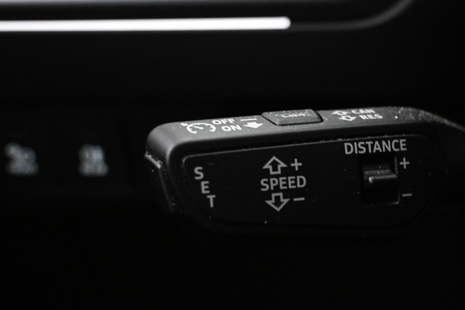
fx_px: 840
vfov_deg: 20.9
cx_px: 308
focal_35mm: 65
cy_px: 148
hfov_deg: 30.7
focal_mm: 30.5
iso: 4000
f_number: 4.8
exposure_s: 1/15
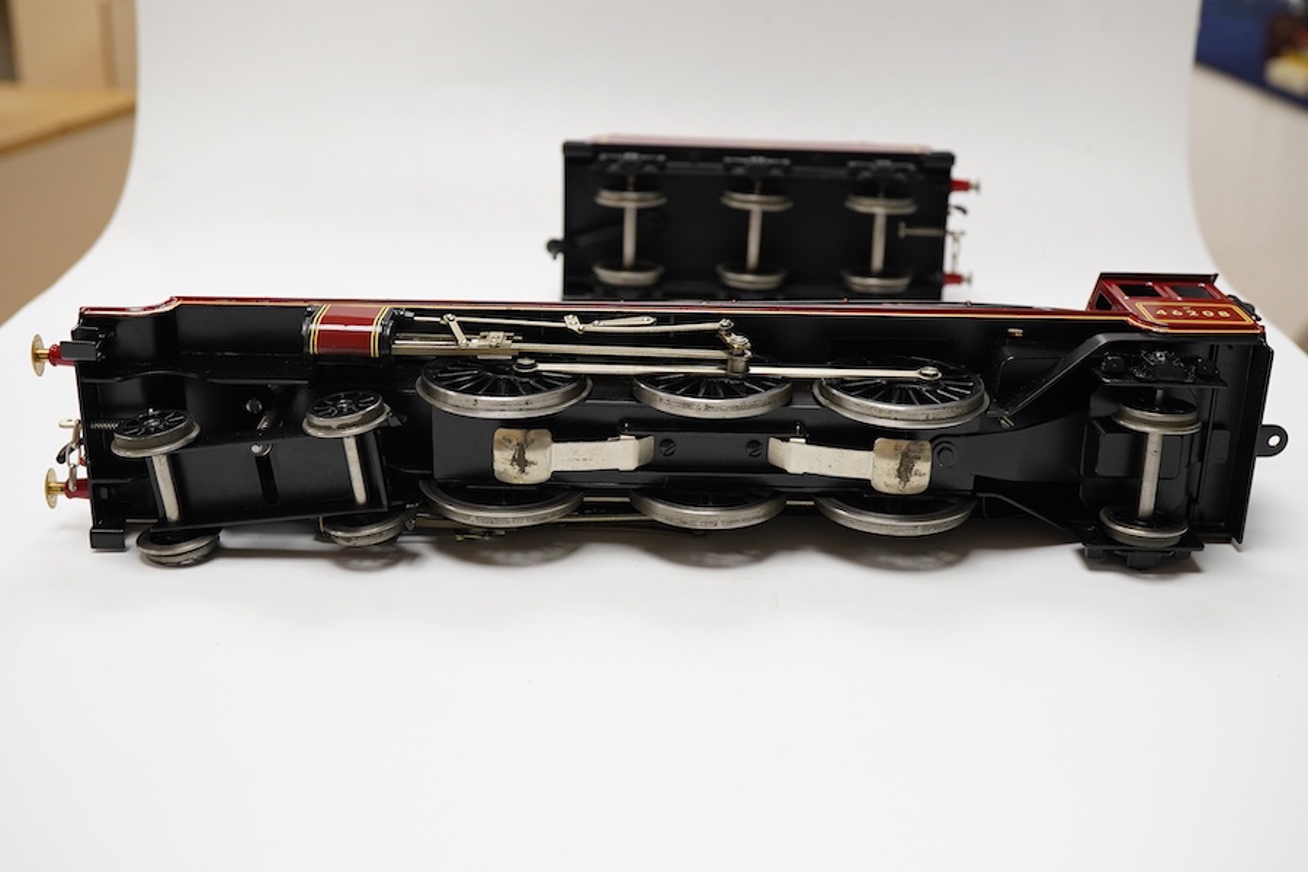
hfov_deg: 43.6
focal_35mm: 45
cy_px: 436
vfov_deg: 29.9
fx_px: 1635
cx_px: 654
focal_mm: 30
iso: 1250
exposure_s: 1/125
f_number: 9
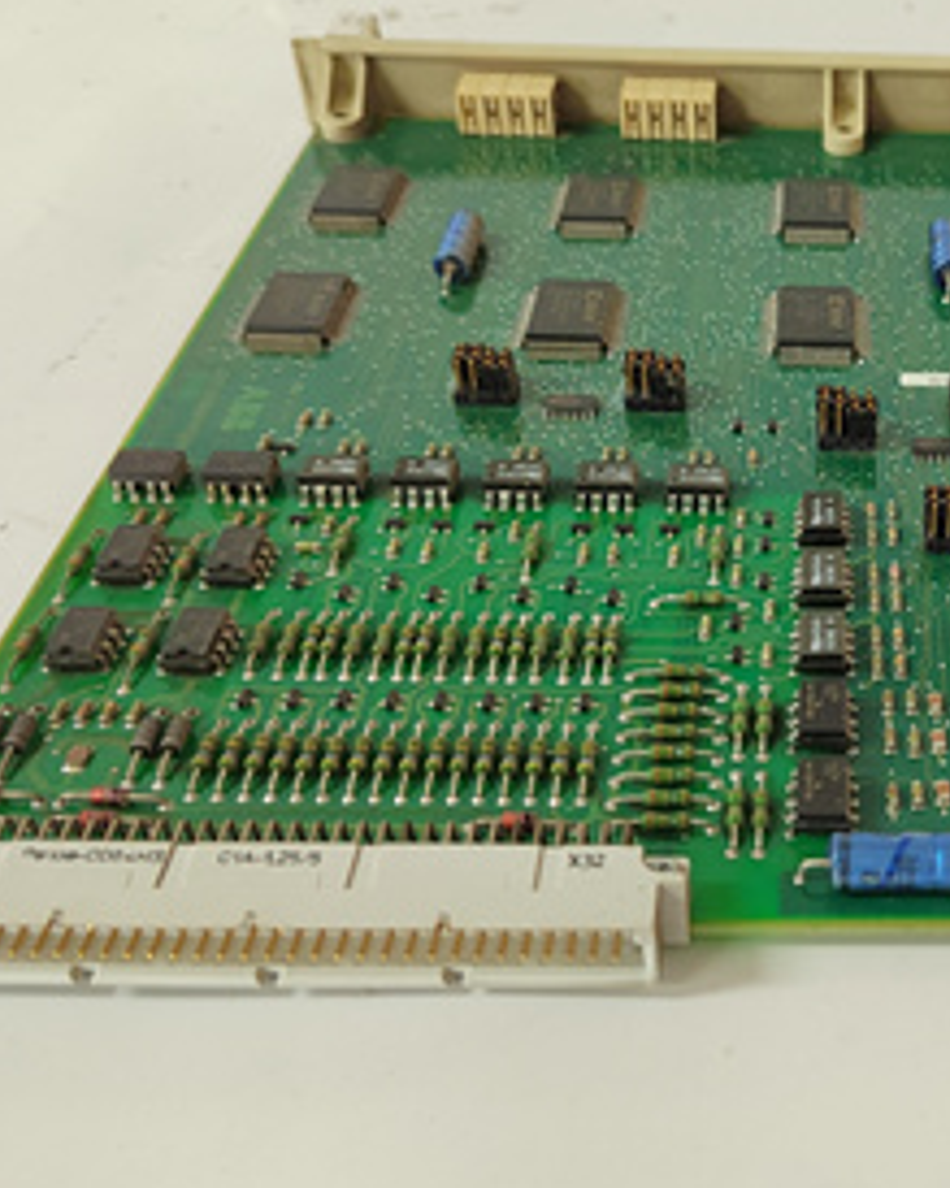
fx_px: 1442
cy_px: 535
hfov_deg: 34.4
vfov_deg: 44.7
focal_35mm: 41
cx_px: 855
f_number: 1.9
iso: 1419
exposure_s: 1/50
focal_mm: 5.52
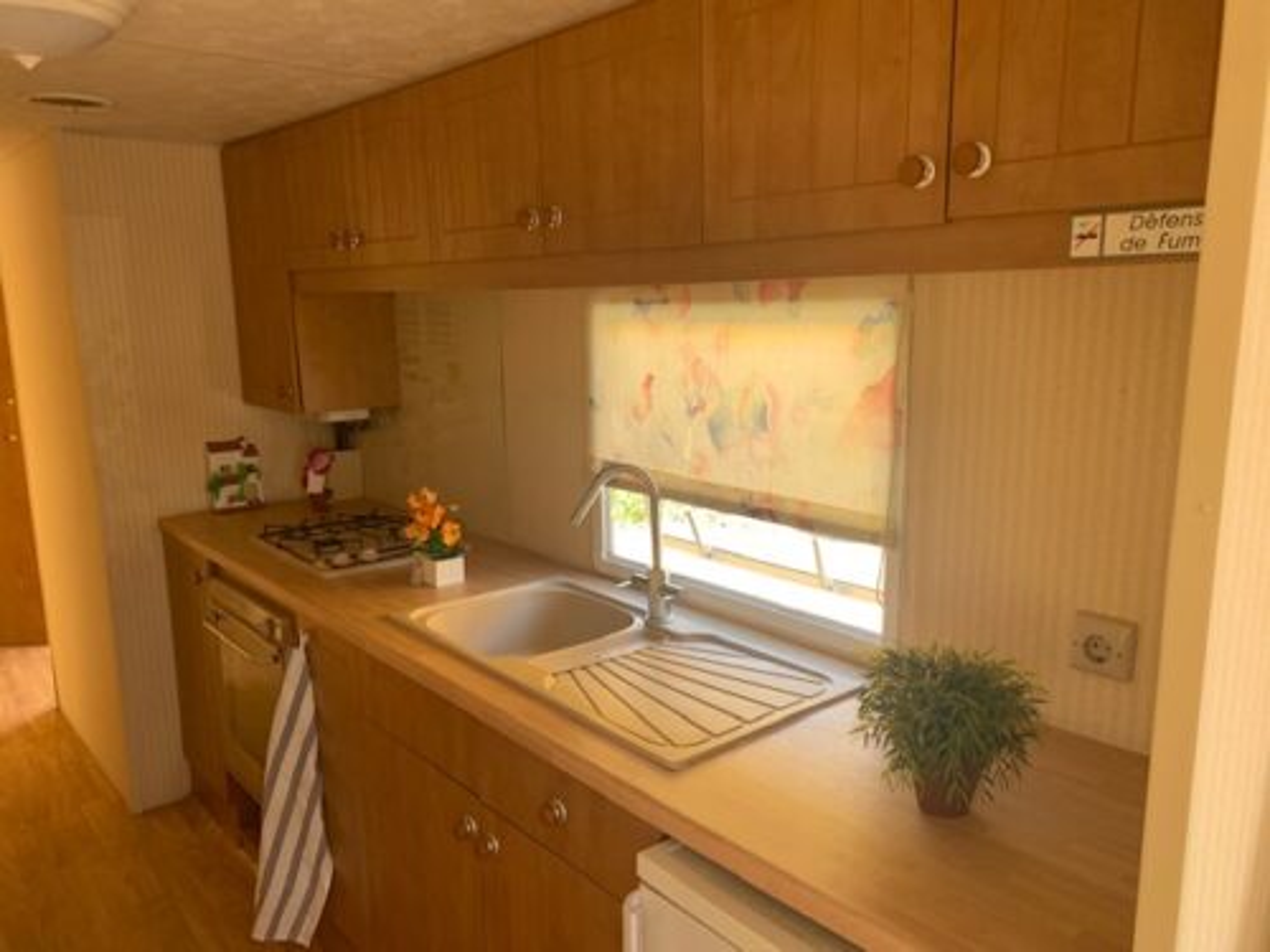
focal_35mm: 26
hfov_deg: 67.3
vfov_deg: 53.1
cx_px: 635
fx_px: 954
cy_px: 476
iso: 50
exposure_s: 1/121
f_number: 1.8
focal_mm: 4.25
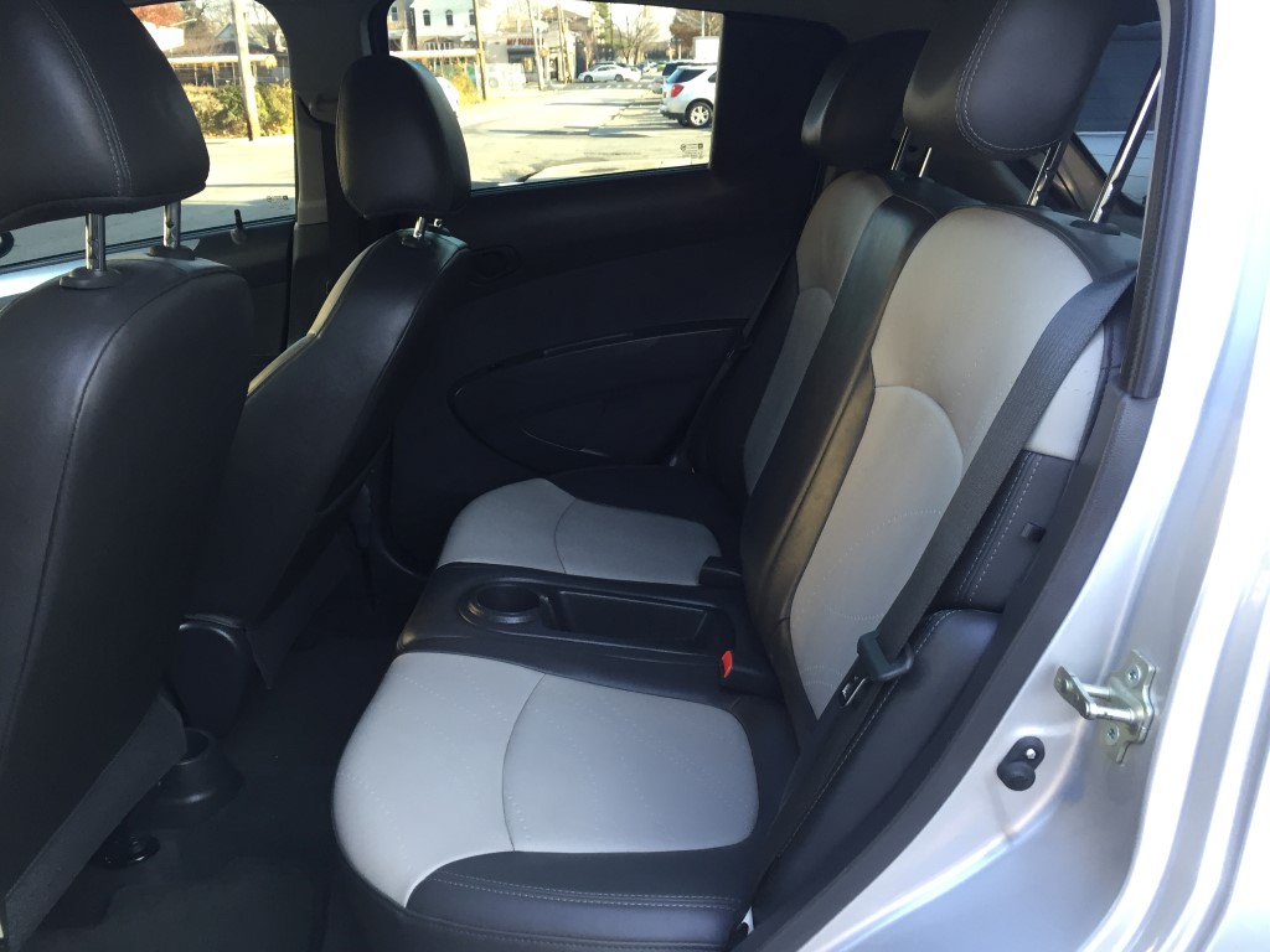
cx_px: 635
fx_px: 1064
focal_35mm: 29
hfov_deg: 61.7
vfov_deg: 48.2
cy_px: 476
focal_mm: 4.15
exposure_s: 1/30
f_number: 2.2
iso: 32
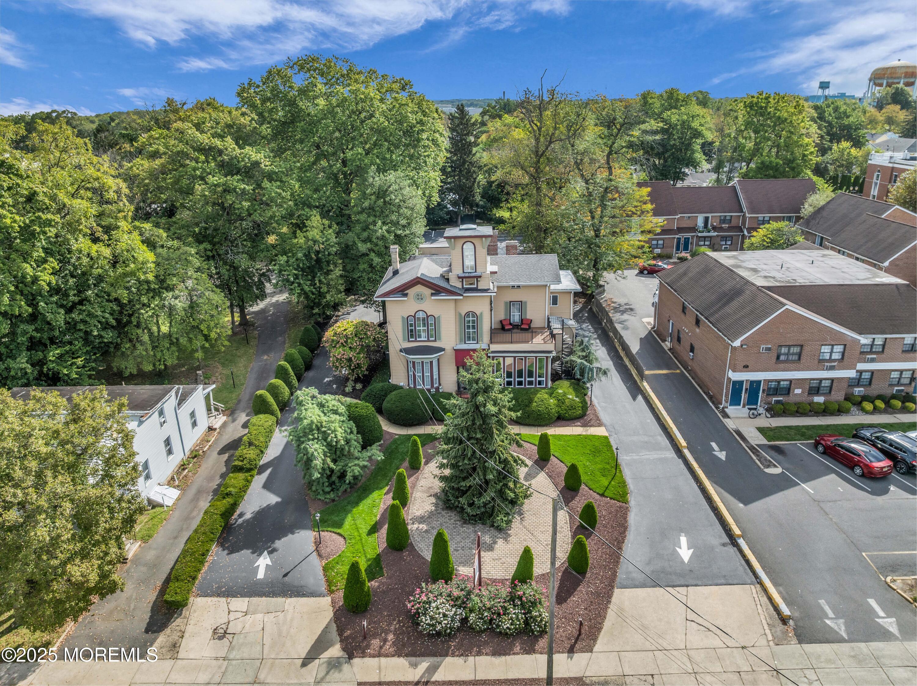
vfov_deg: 56.8
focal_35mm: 24
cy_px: 343
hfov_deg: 71.6
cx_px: 458
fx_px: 635
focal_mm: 12.29
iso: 170
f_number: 2.8
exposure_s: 1/2500
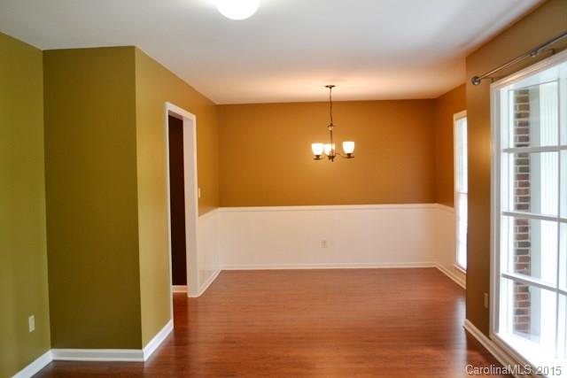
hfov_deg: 57.2
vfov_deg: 40.0
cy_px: 189
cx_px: 284
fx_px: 520
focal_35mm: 33
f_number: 3.8
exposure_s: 1/40
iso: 400
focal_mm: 22
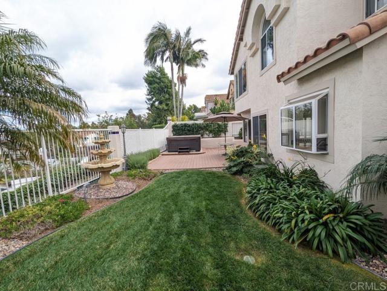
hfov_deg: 94.4
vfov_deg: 78.3
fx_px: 179
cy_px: 146
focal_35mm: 16
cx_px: 194
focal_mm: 2.35
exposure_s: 1/419
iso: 50
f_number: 2.2
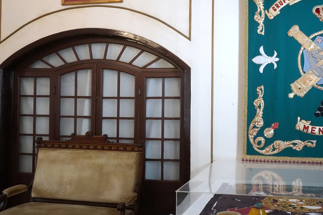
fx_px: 395
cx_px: 221
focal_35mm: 44
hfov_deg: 43.7
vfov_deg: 30.5
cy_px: 94
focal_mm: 28
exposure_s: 1/40
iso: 6400
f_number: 18
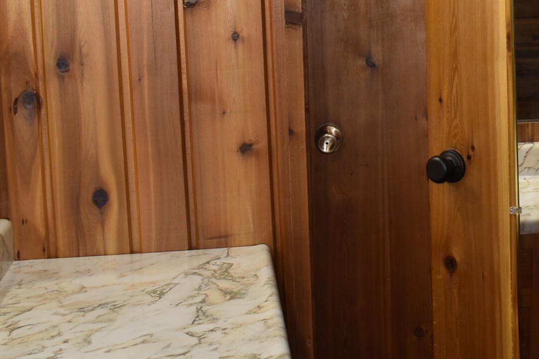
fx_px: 1123
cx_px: 489
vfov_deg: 18.0
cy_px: 60
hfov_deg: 26.1
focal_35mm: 75
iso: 180
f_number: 3.5
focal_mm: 18
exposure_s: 1/60
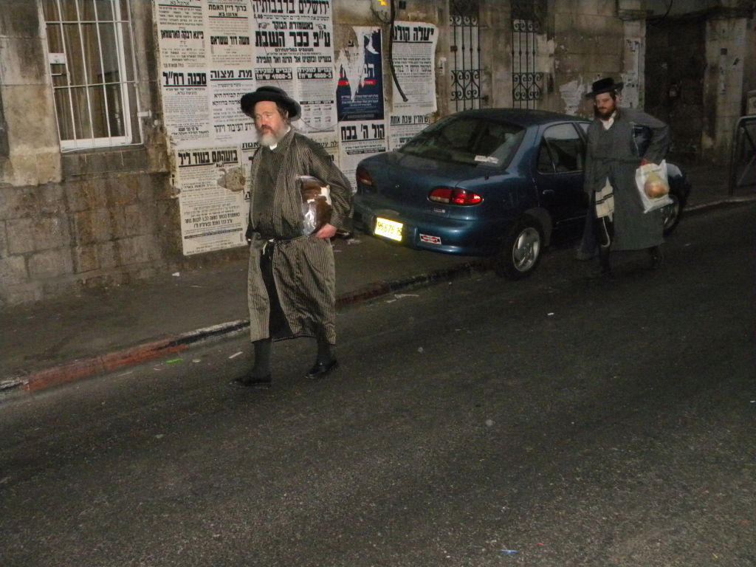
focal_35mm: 36
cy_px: 284
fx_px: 786
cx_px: 378
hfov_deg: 51.4
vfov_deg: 39.7
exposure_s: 1/30
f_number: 3.7
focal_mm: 6.4
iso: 800
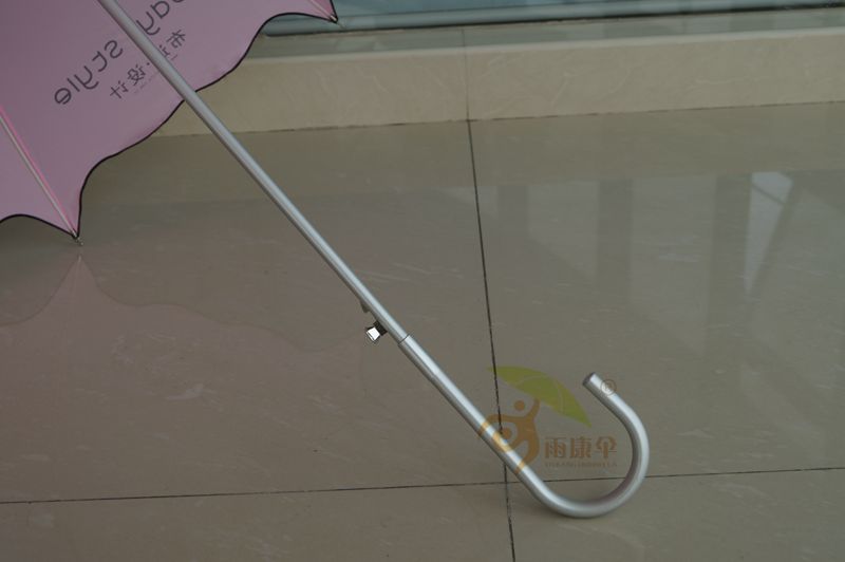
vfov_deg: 29.8
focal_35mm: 45
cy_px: 281
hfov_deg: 43.6
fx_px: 1055
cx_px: 422
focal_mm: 30
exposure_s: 1/125
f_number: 6.3
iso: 100
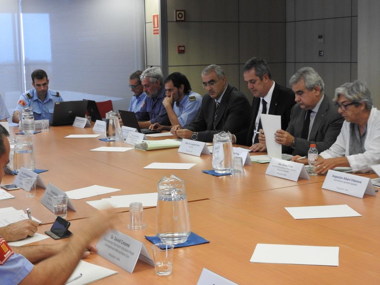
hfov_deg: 32.2
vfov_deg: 24.4
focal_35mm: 60
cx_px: 190
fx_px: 659
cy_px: 142
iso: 360
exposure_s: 1/30
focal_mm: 10.7
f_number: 4.2
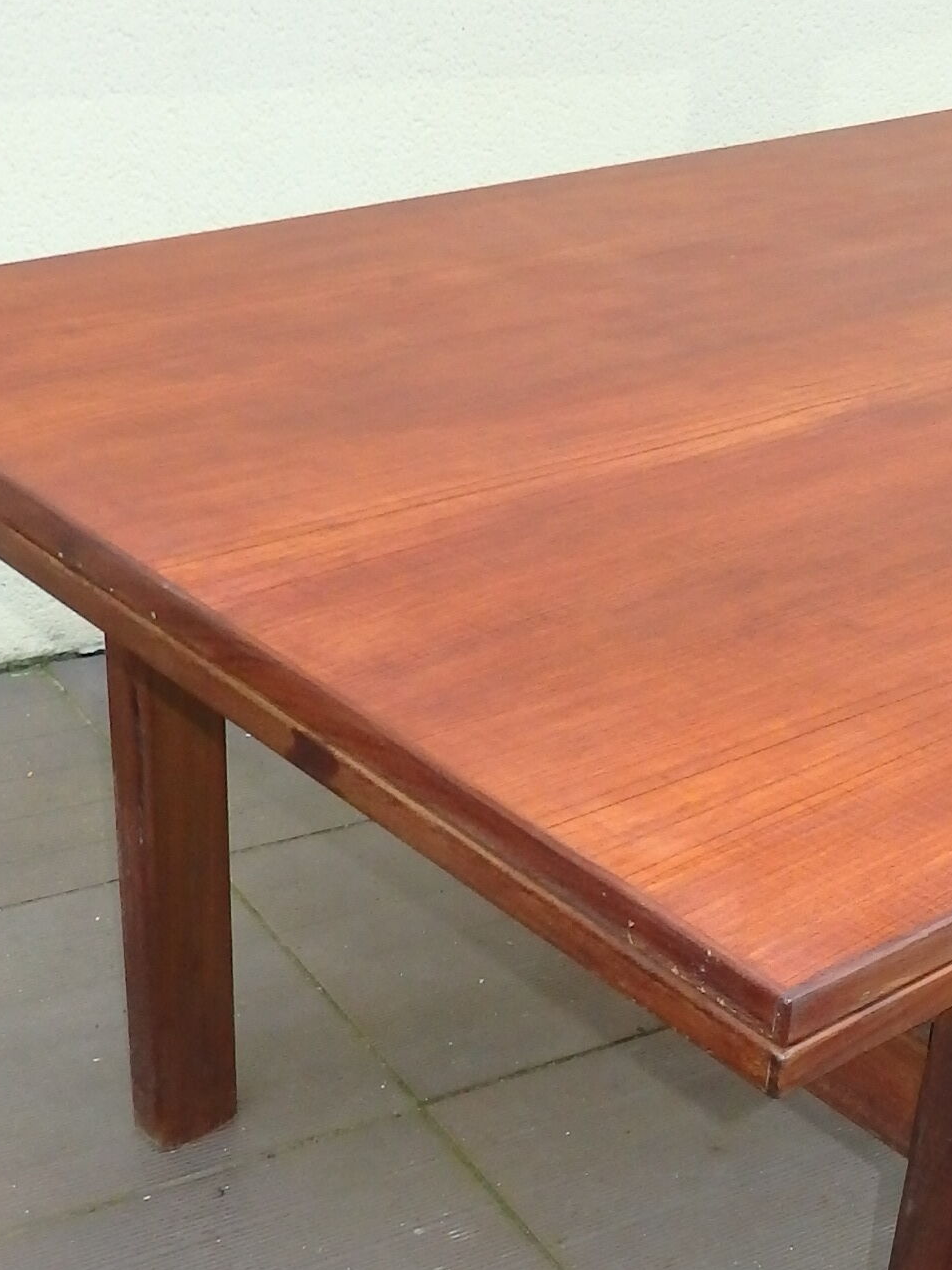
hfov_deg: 22.8
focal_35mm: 63
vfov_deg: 30.1
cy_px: 978
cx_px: 839
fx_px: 2311
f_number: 3
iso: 320
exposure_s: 1/30
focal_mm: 4.5
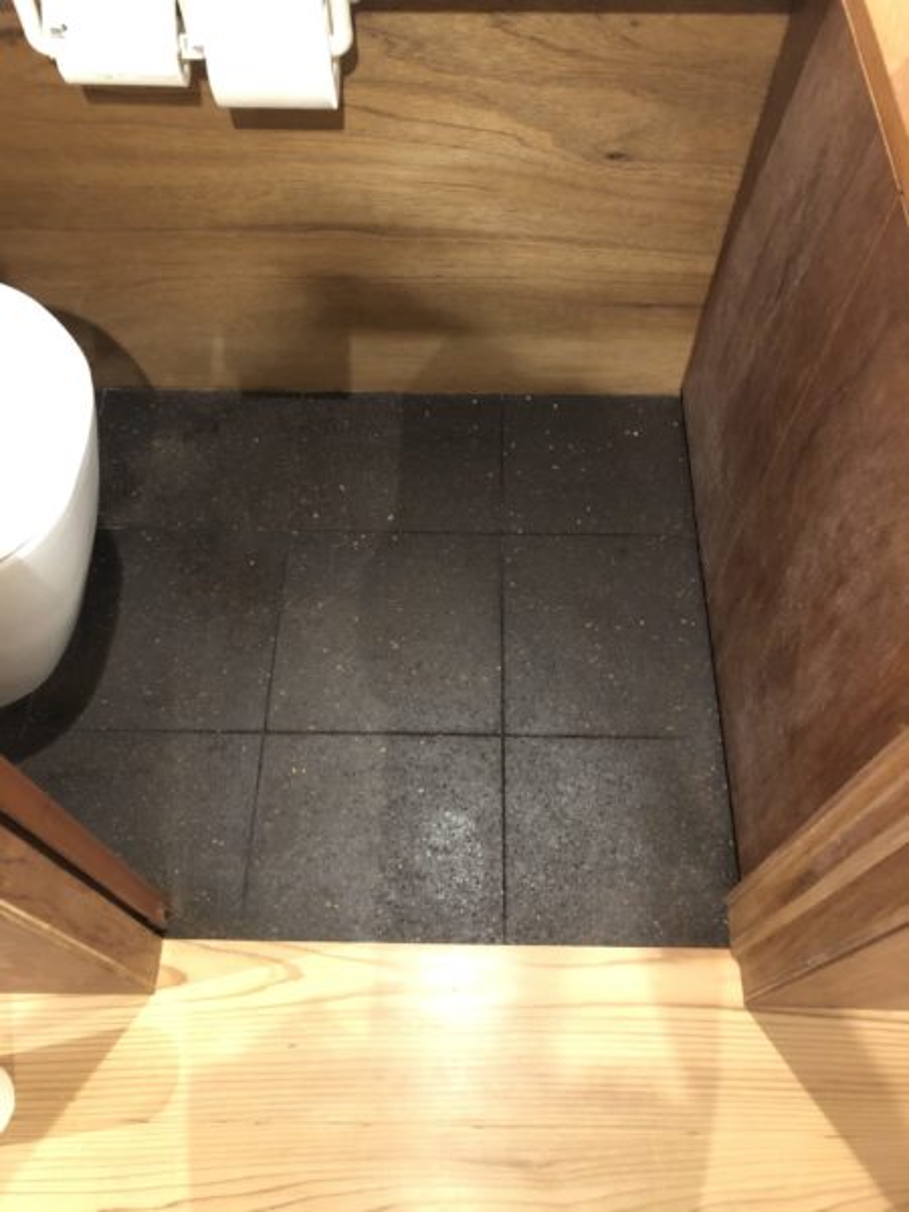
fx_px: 980
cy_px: 606
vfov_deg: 63.4
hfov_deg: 49.7
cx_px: 454
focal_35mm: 28
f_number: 1.8
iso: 100
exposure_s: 1/4
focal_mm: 3.99
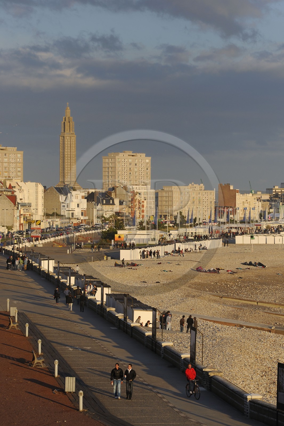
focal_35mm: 140
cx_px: 142
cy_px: 213
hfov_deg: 9.8
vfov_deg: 14.7
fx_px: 1657
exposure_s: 1/200
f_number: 10
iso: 200
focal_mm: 140
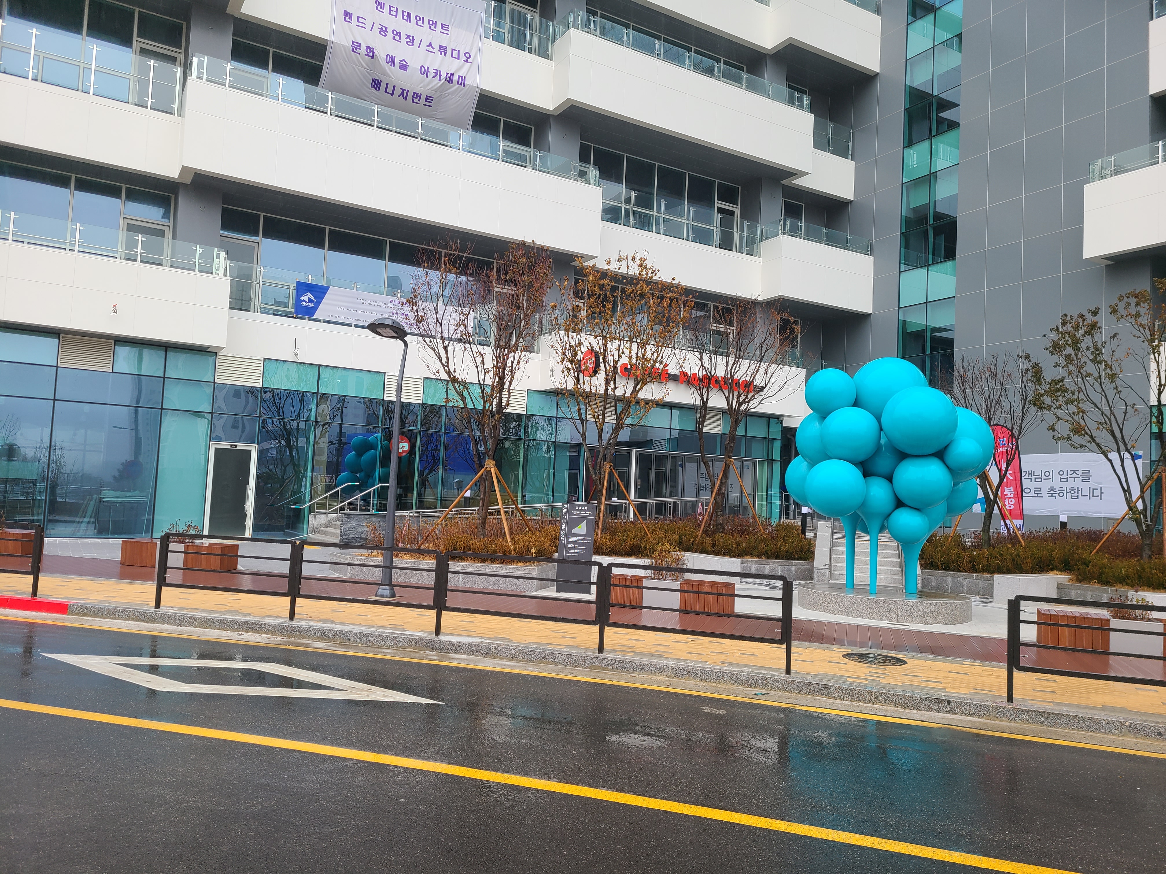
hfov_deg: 67.3
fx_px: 876
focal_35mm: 26
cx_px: 583
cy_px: 437
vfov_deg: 53.1
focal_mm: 5.4
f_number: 1.8
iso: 40
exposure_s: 1/143
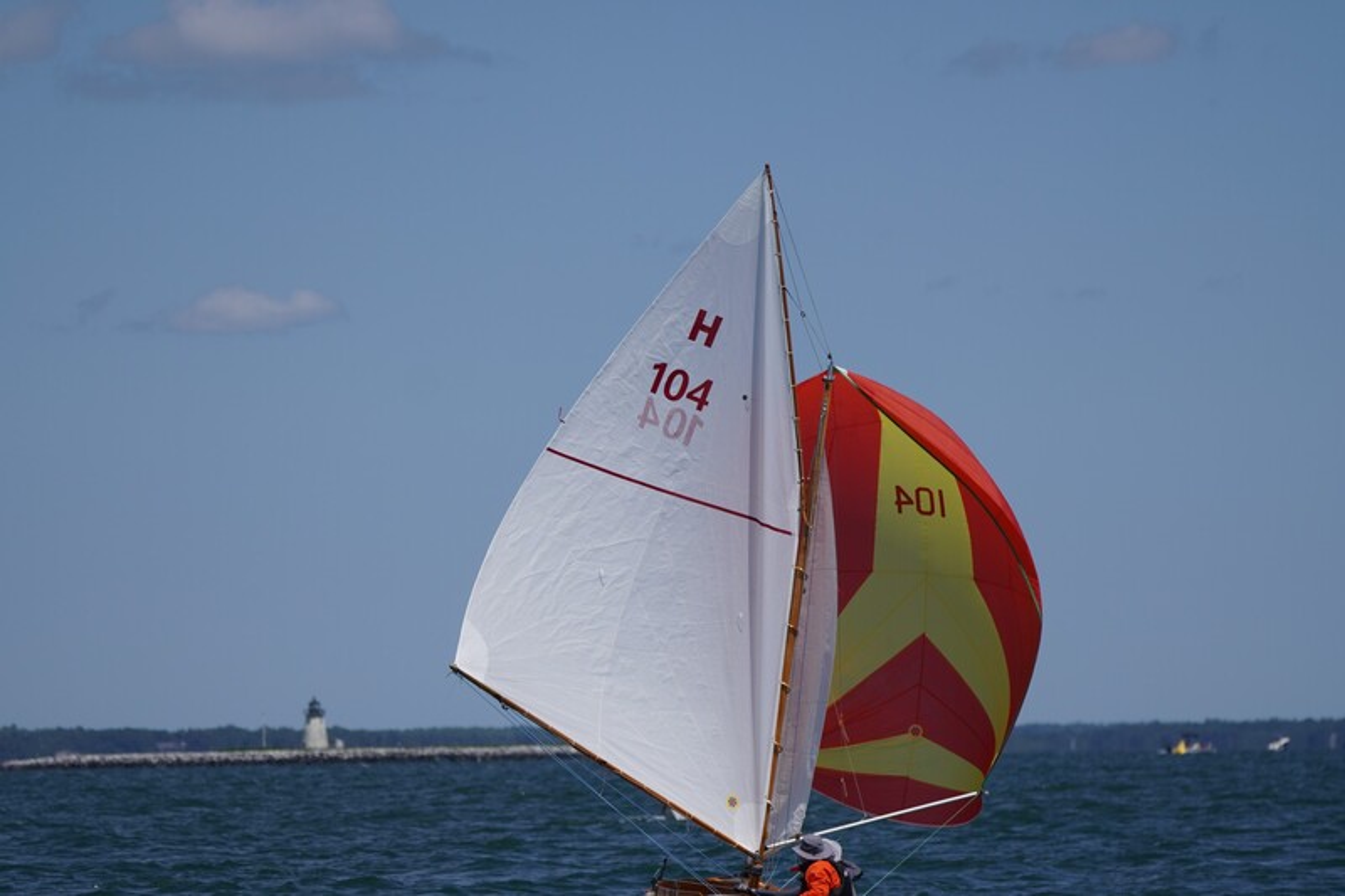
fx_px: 10981
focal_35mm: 294
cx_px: 672
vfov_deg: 4.7
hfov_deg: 7.0
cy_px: 448
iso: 100
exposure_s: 1/1600
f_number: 5.6
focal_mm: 196
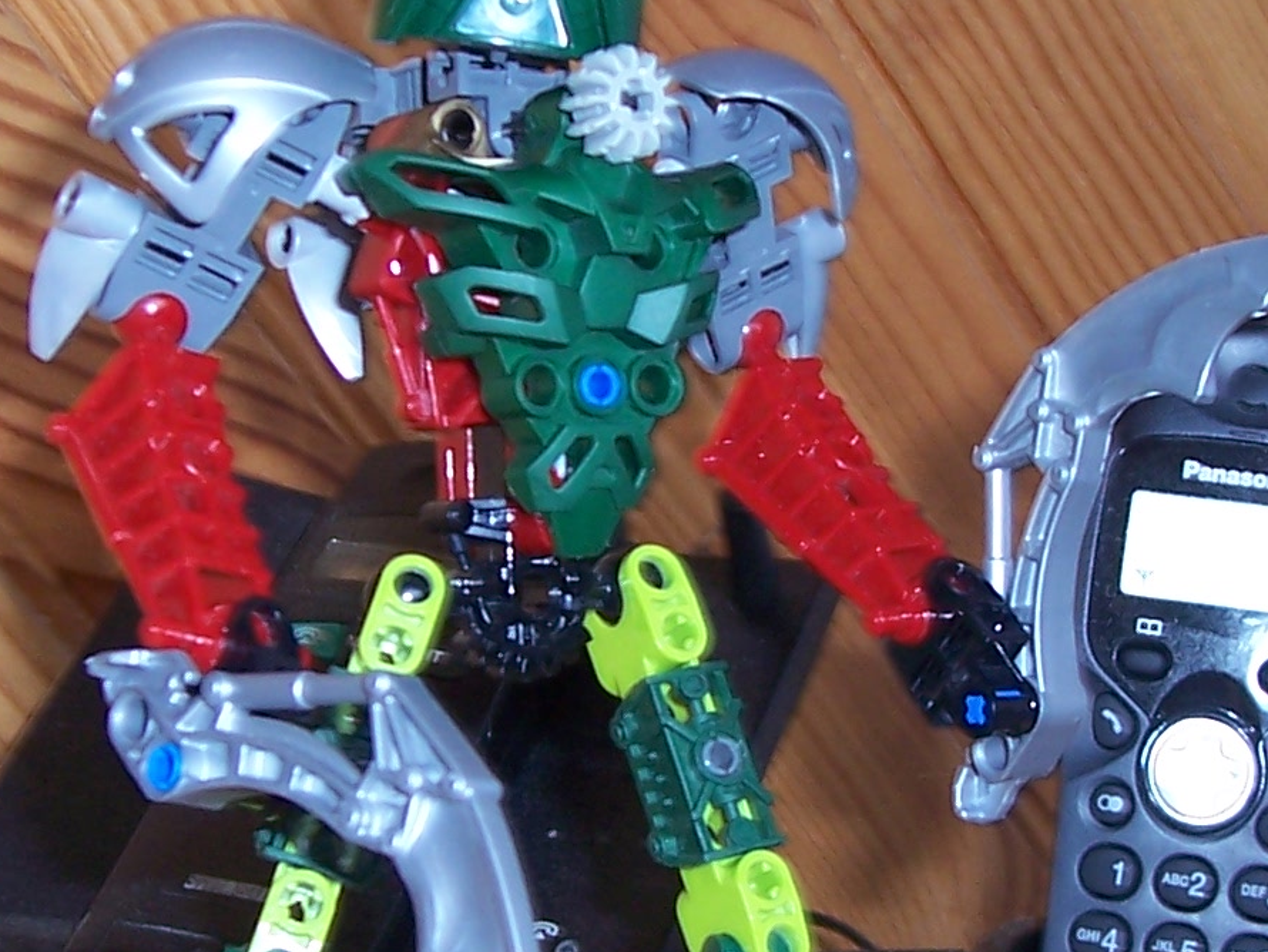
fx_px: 3224
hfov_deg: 22.2
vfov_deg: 16.8
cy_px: 467
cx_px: 596
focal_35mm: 88
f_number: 2.7
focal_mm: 5.6
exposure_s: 1/60
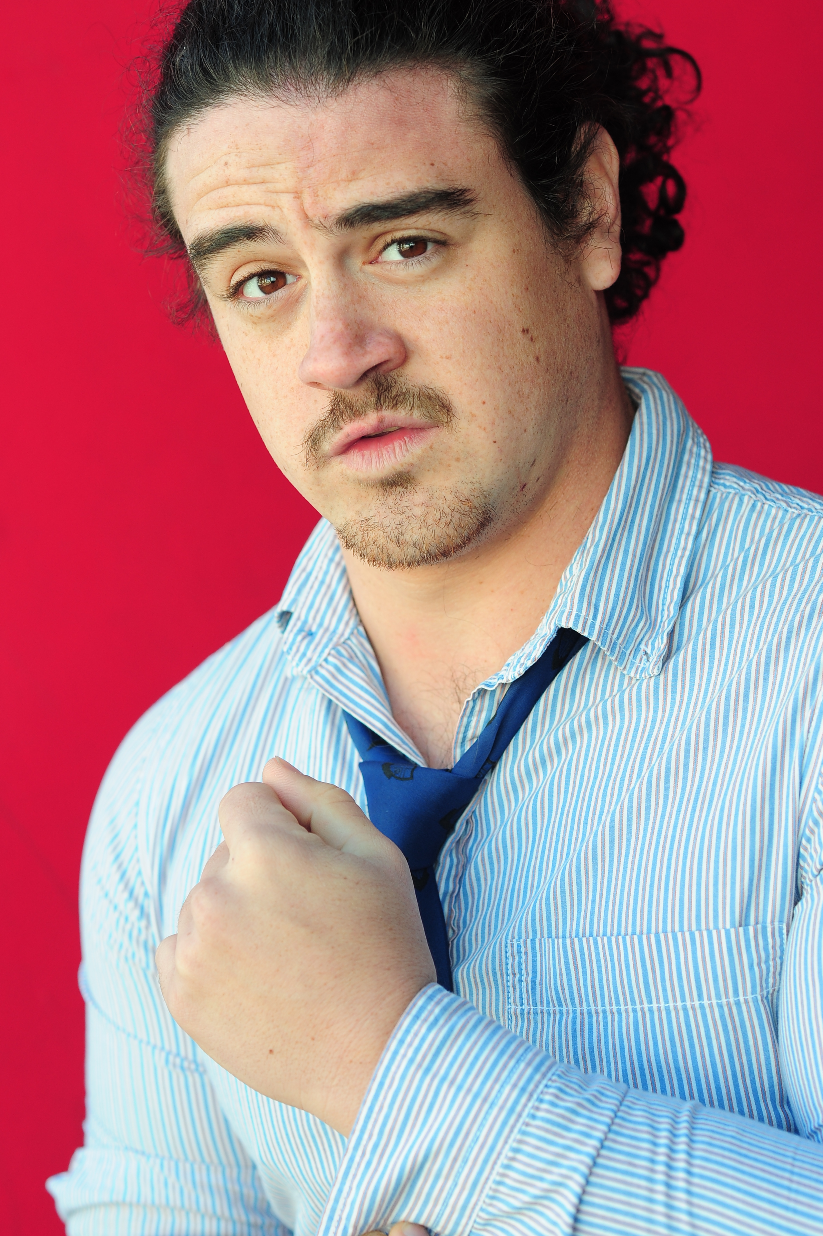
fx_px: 3468
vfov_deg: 20.2
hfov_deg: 13.5
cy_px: 614
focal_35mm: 101
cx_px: 366
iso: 400
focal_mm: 85
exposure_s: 1/250
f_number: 4.5
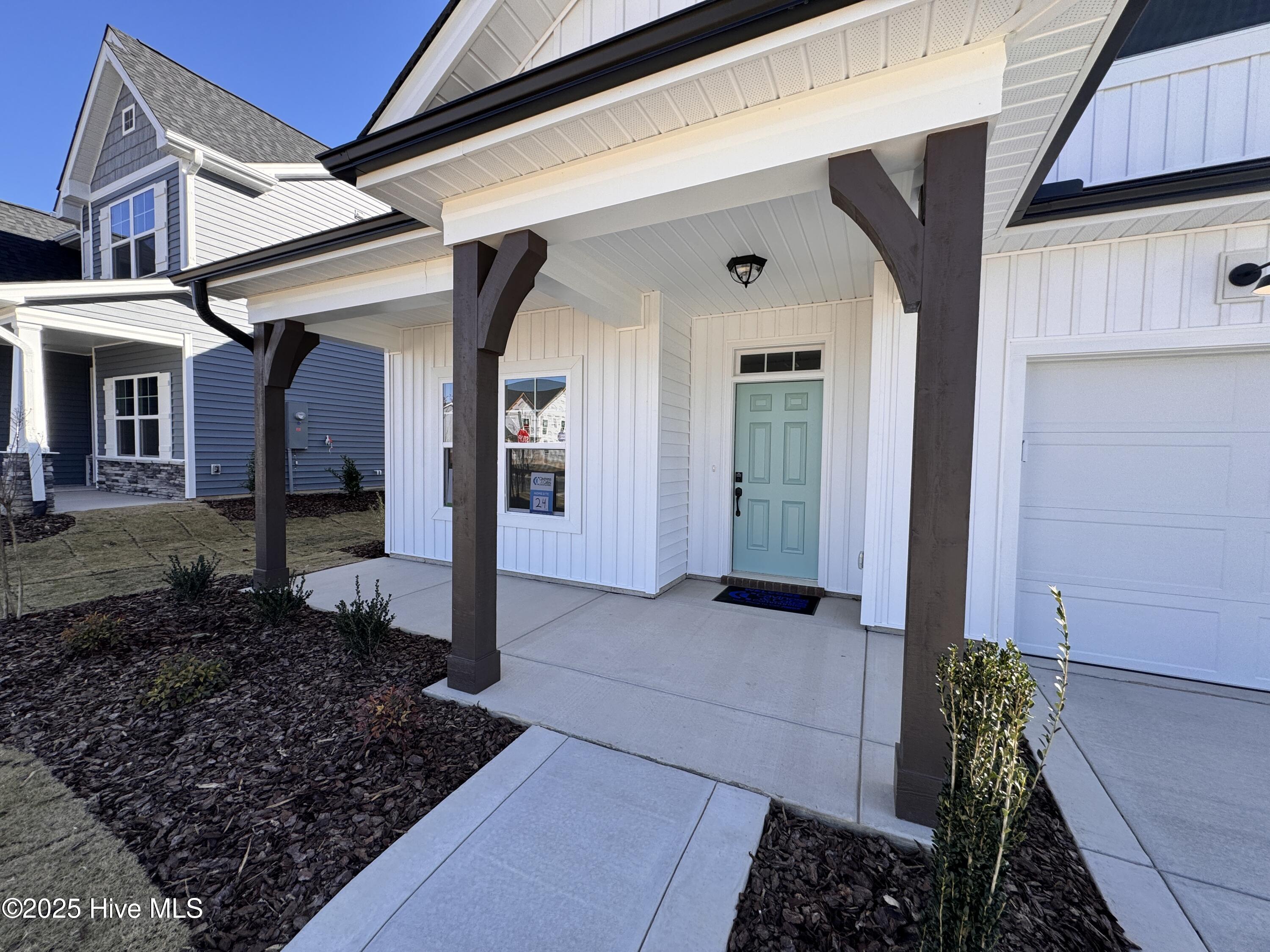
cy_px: 476
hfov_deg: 102.1
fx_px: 514
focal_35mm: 14
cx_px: 635
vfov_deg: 85.7
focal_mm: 2.22
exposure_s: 1/620
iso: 40
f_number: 2.2
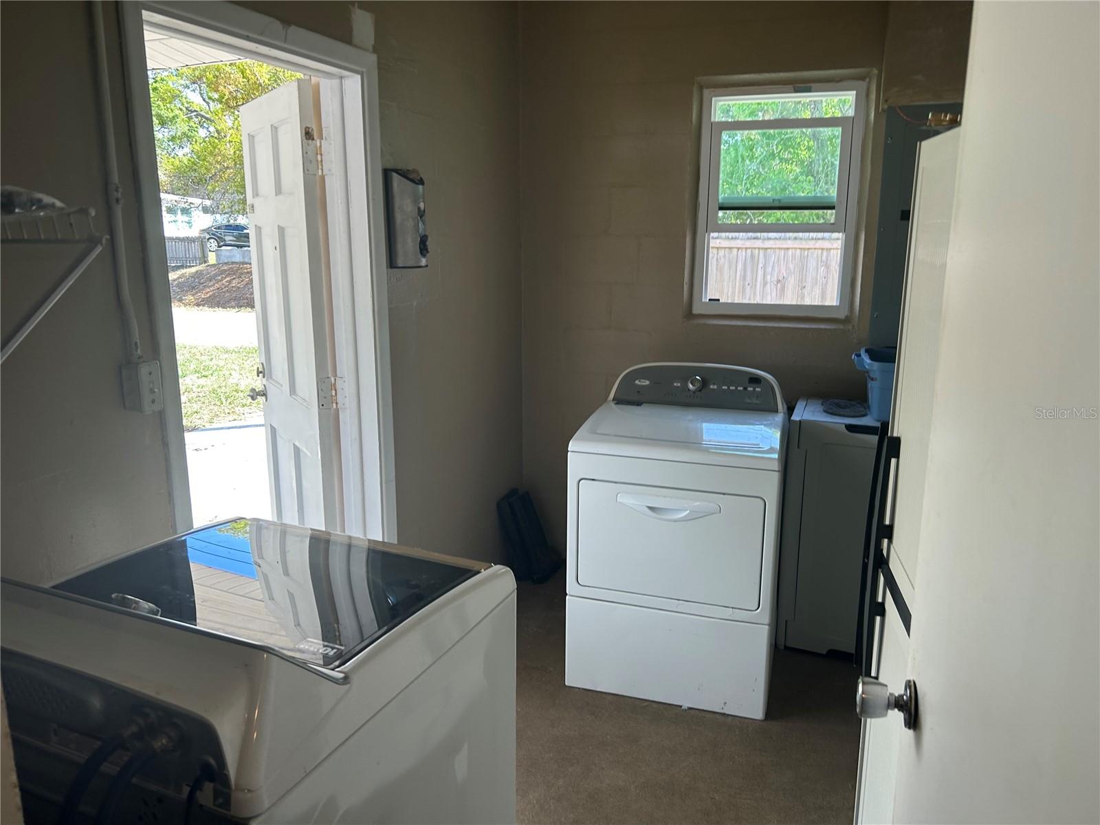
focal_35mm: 26
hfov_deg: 67.3
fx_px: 826
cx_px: 550
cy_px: 412
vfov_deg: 53.1
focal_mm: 5.7
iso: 40
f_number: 1.5
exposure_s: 1/126
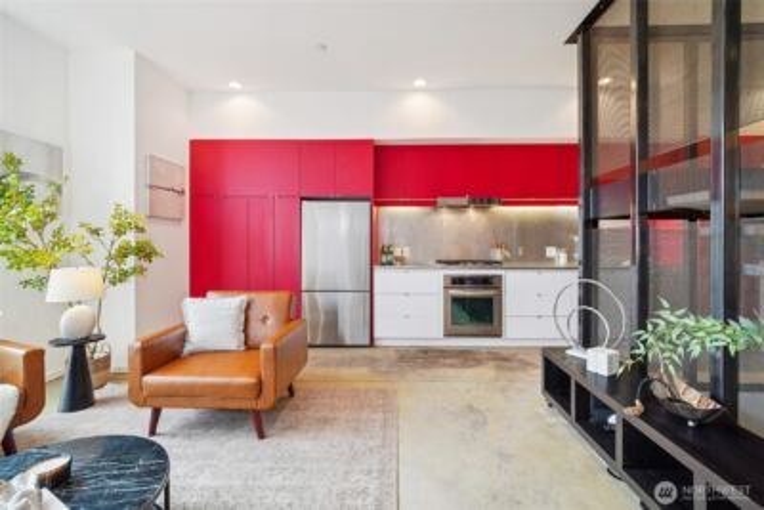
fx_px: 340
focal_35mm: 16
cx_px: 382
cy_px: 255
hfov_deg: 96.7
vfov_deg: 73.8
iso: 1600
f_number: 8
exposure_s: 1/25
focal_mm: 16
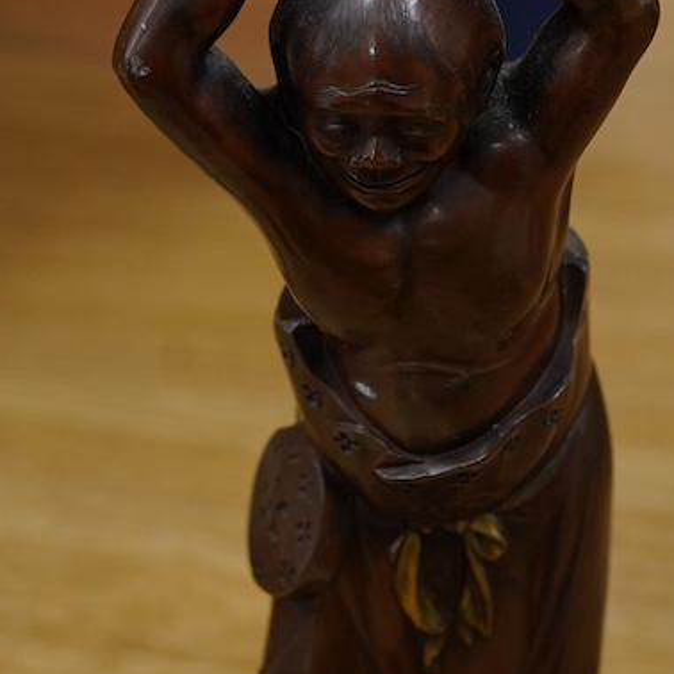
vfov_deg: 18.5
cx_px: 348
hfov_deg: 19.1
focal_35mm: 91
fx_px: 2005
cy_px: -43
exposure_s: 1/125
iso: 1250
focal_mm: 30
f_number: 9
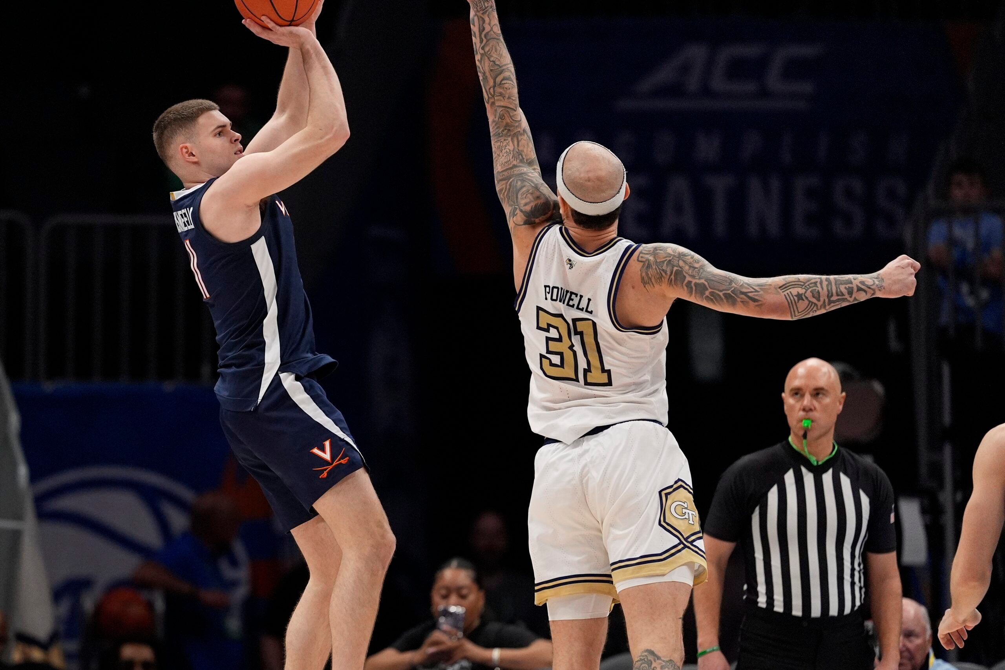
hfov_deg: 6.9
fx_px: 8375
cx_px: 502
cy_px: 335
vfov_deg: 4.6
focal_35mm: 300
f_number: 2.8
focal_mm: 300
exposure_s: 1/2000
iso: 3200
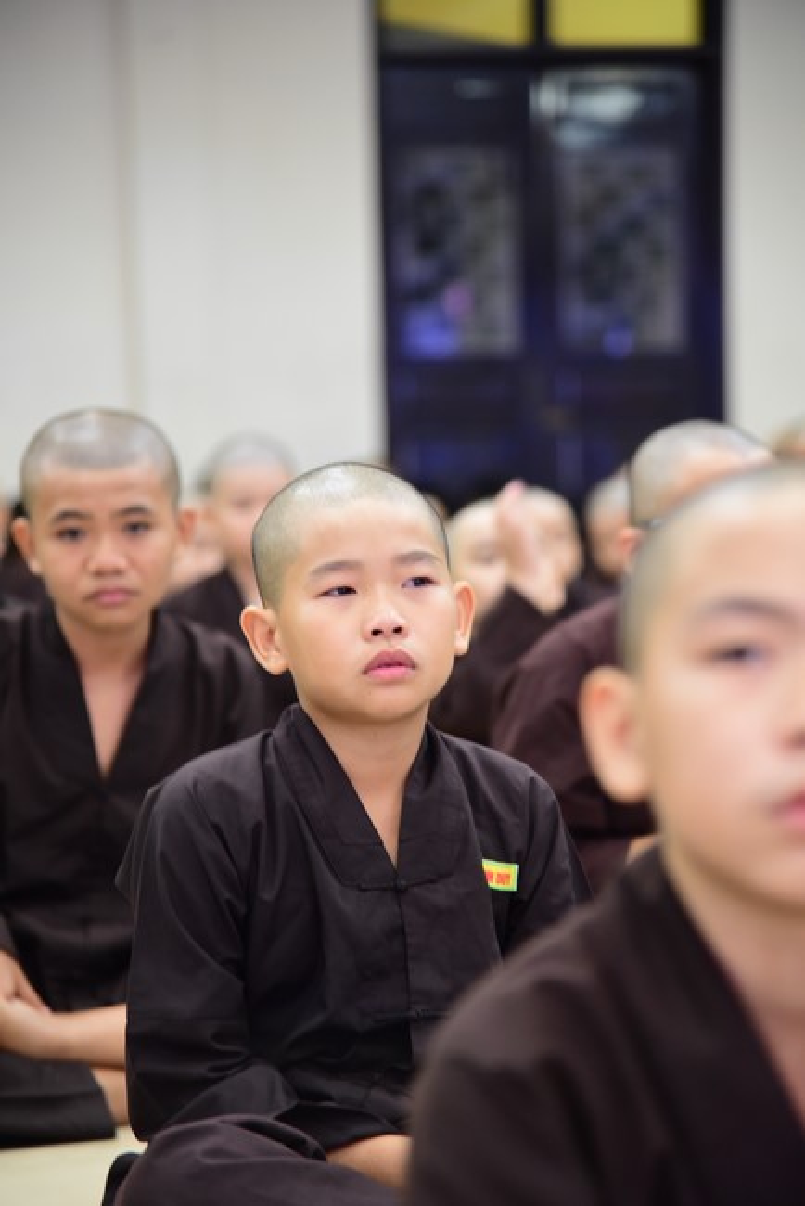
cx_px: 402
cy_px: 603
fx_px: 4020
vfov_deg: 17.1
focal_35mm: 120
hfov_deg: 11.4
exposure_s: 1/30
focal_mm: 120
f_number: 4
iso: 2500
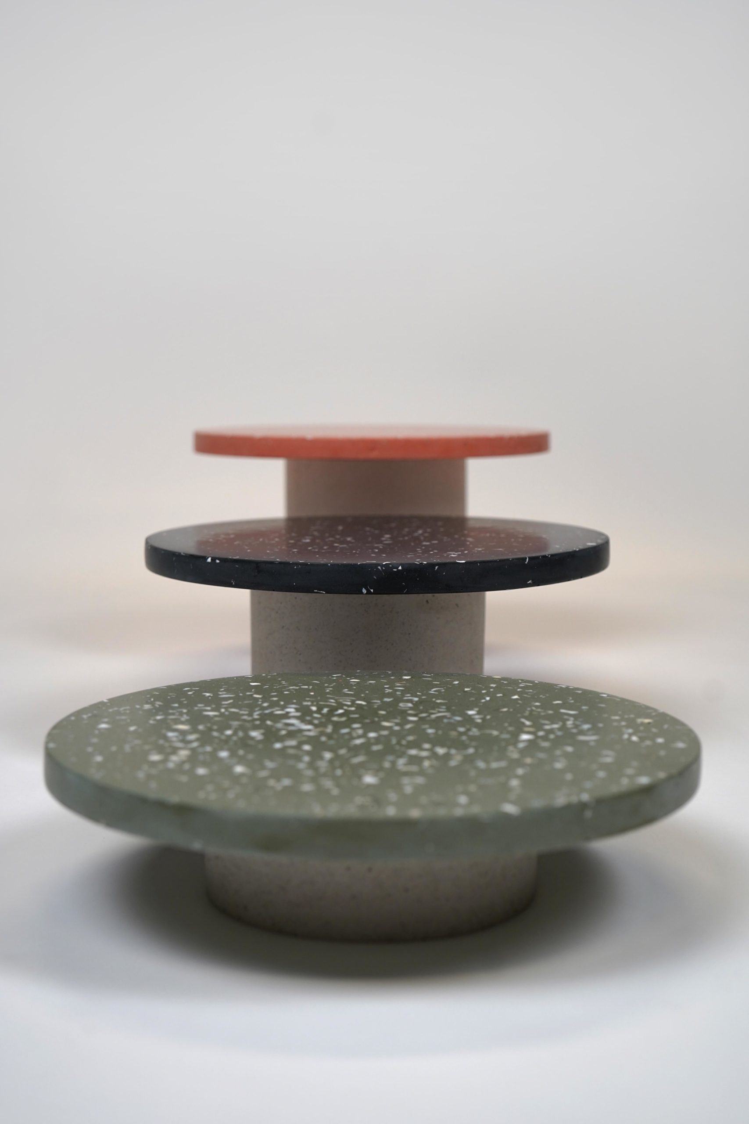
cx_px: 374
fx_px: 1560
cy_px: 562
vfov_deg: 39.6
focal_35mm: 50
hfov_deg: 27.0
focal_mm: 50
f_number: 4
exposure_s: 1/160
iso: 500
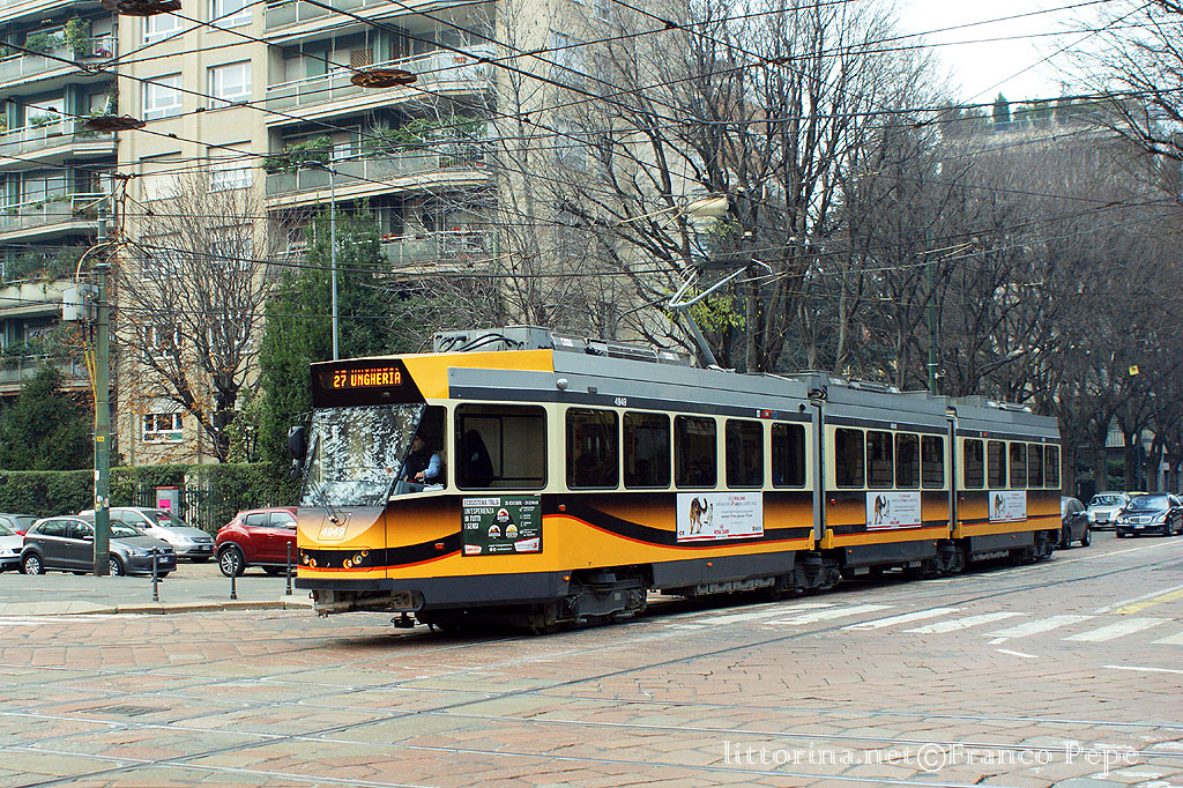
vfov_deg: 29.8
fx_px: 1478
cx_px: 592
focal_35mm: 45
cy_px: 394
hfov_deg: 43.6
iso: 400
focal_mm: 30
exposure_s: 1/320
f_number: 4
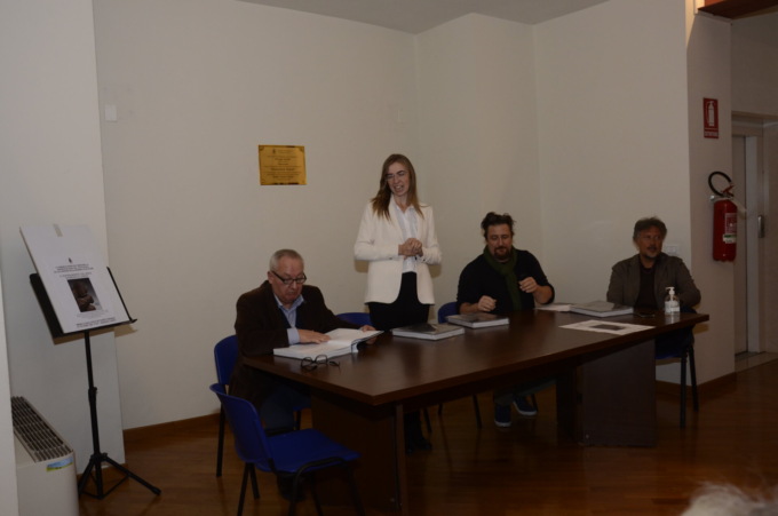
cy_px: 258
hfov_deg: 59.6
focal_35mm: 32
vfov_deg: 41.6
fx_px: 680
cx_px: 389
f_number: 6.3
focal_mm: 21
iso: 800
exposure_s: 1/60
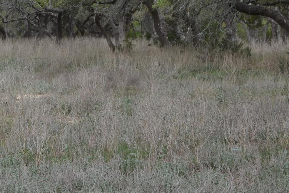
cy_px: 35
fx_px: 1116
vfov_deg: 9.8
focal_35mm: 139
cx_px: 17
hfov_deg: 14.6
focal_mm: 34
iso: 100
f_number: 7.1
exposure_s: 1/200
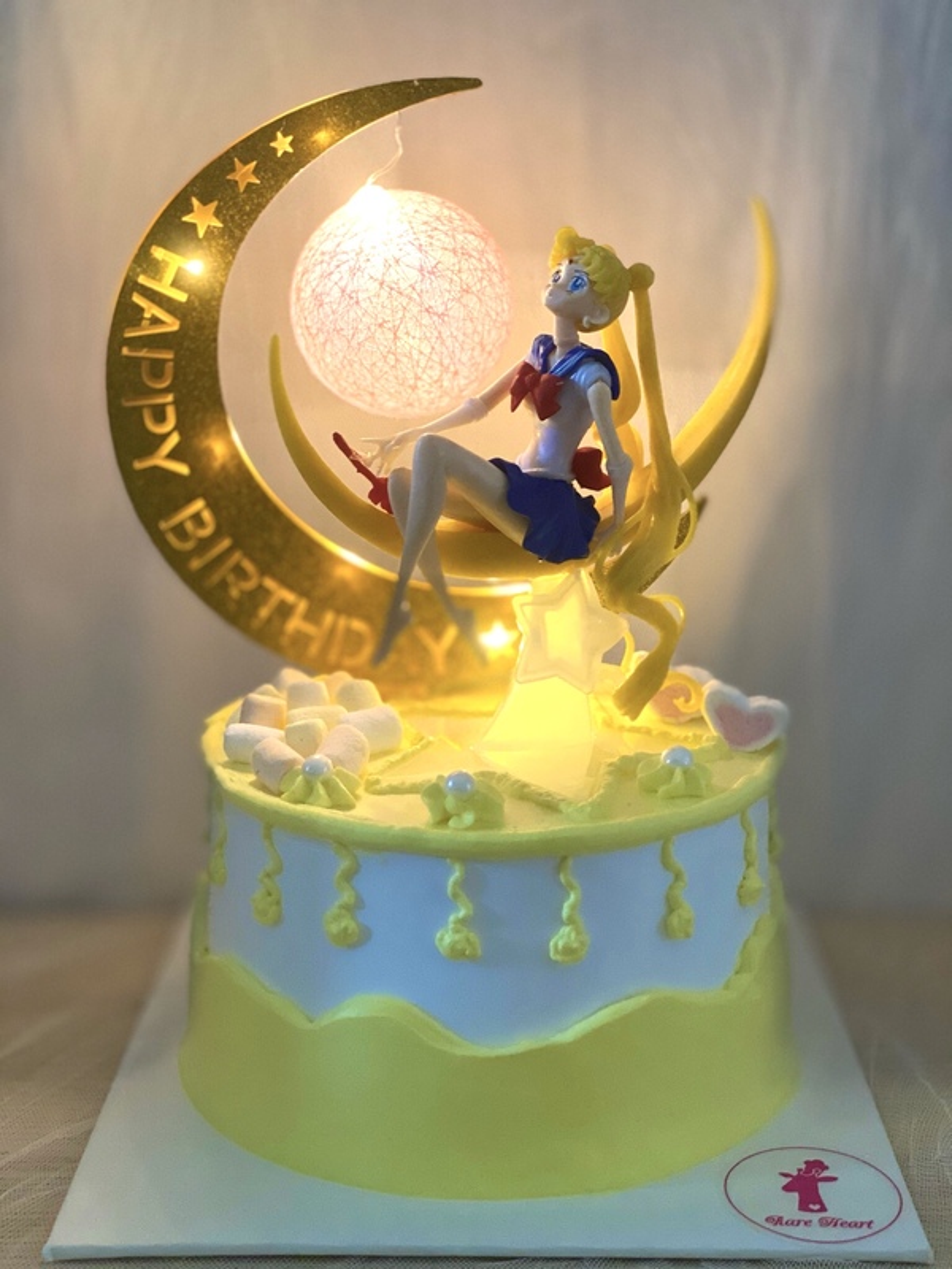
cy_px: 634
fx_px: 1907
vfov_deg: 36.8
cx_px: 476
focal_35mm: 52
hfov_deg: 28.0
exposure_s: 1/40
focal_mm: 6
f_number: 2
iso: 400
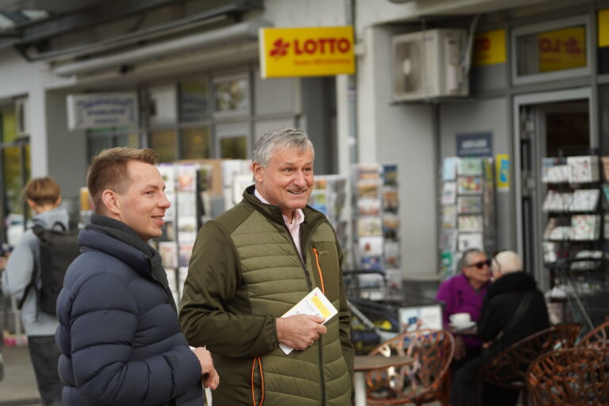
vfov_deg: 12.2
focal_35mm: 112
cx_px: 304
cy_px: 203
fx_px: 1895
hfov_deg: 18.3
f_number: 4
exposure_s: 1/500
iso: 400
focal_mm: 112
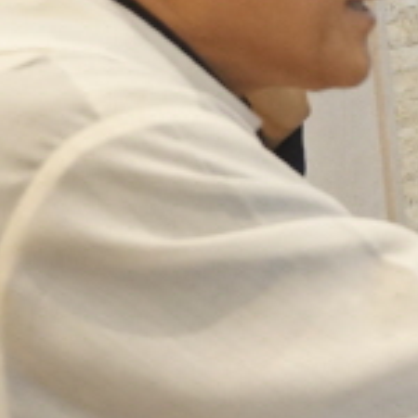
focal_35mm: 136
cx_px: 797
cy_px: 274
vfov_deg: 12.8
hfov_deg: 11.7
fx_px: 1858
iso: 1250
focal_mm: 20
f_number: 4
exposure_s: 1/160
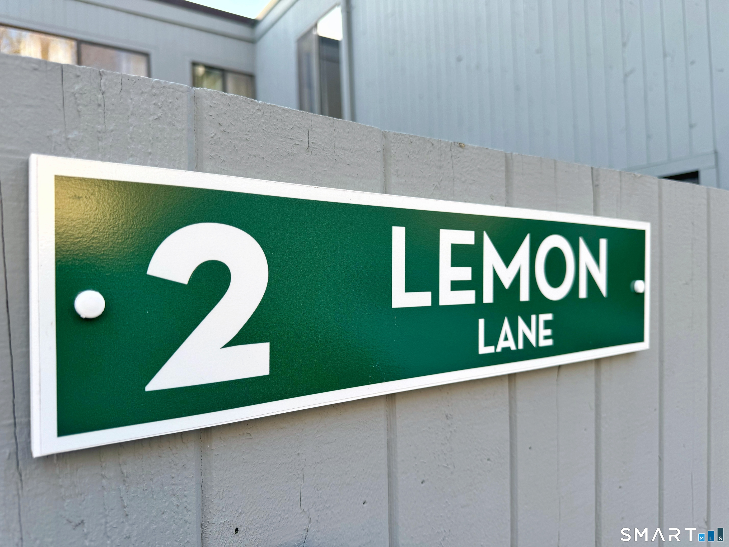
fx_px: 505
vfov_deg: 56.8
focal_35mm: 24
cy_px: 274
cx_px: 364
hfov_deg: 71.6
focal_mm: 6.76
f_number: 1.78
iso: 80
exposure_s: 1/372
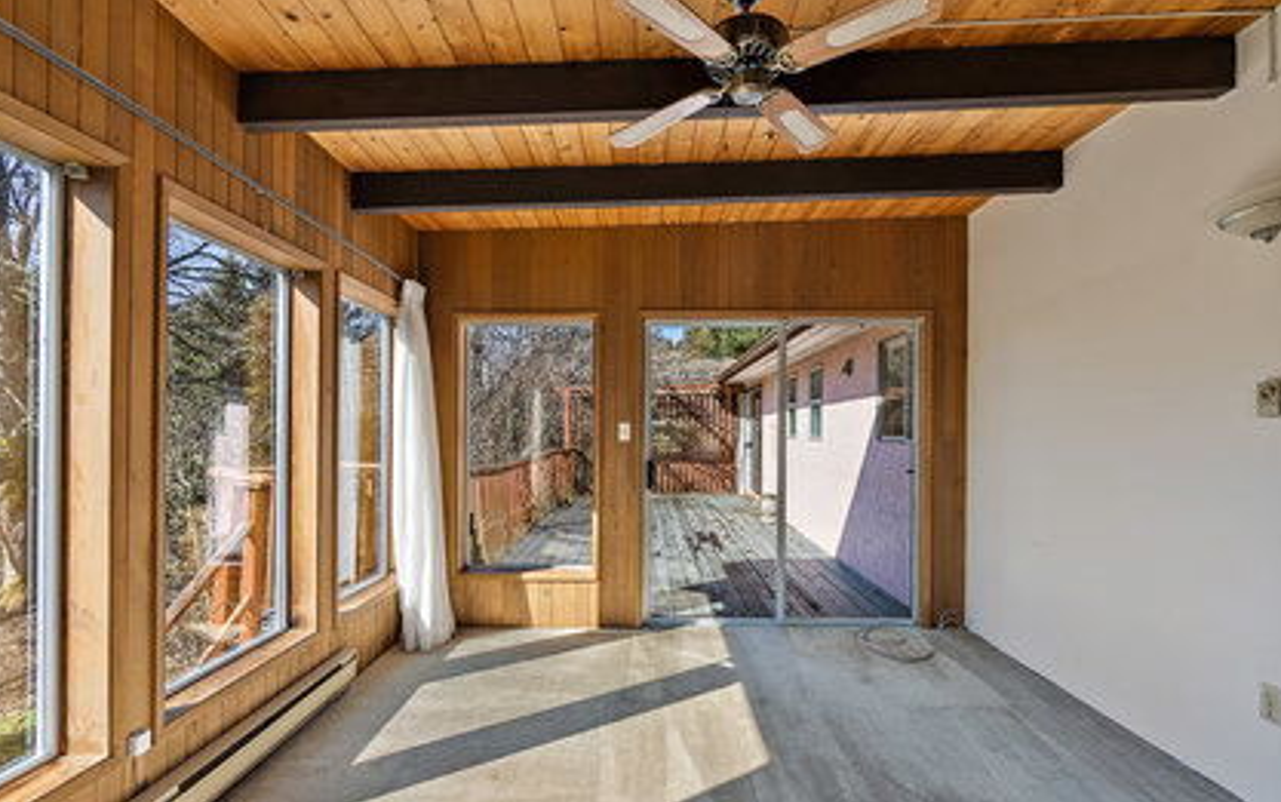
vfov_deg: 67.9
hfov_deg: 94.3
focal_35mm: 17
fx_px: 594
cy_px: 439
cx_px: 644
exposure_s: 1/60
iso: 400
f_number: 7.1
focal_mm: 16
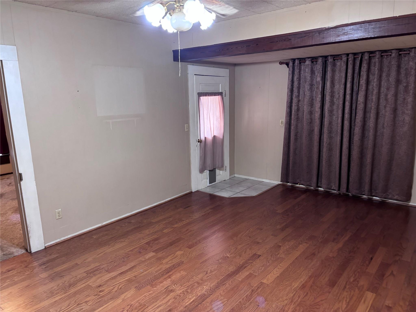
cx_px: 208
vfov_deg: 53.1
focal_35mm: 26
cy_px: 156
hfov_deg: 67.3
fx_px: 312
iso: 250
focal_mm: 5.96
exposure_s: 1/60
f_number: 1.6
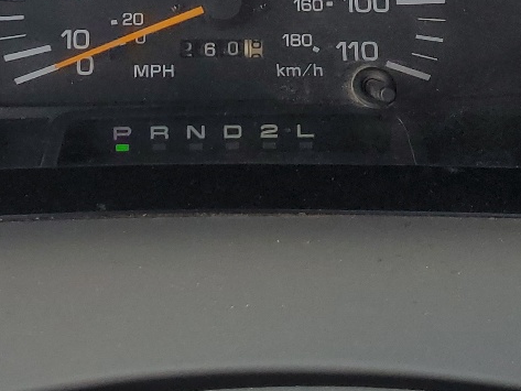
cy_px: -127
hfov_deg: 22.1
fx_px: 1325
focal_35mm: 88
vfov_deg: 15.9
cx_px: 167
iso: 50
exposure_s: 1/667
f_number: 1.5
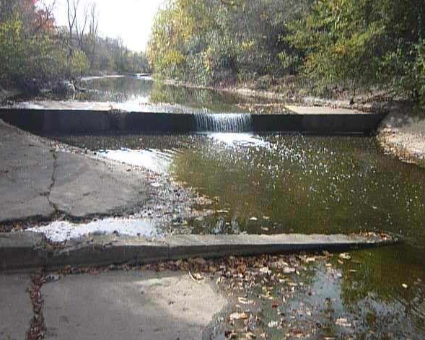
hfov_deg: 51.5
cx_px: 203
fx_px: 440
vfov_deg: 42.2
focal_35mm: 35
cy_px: 171
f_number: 8
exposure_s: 1/200
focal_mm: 5.5
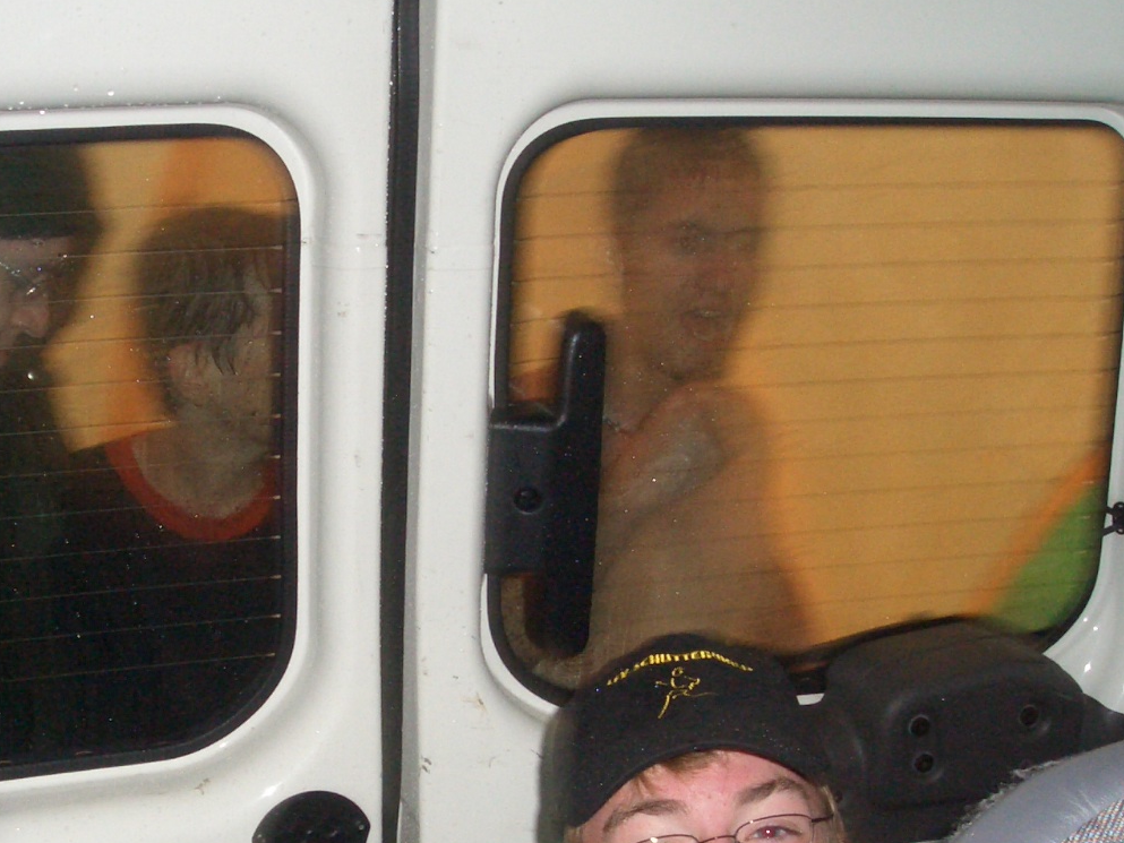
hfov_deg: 33.0
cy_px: 647
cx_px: 377
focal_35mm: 58
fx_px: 1884
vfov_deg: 24.9
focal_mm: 4.8
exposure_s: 1/40
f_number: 4
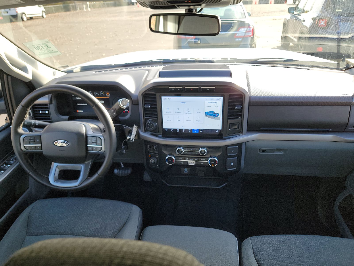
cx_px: 177
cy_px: 133
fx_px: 245
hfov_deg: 71.6
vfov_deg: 56.8
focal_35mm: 24
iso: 60
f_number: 1.8
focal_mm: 6.7
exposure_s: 1/59
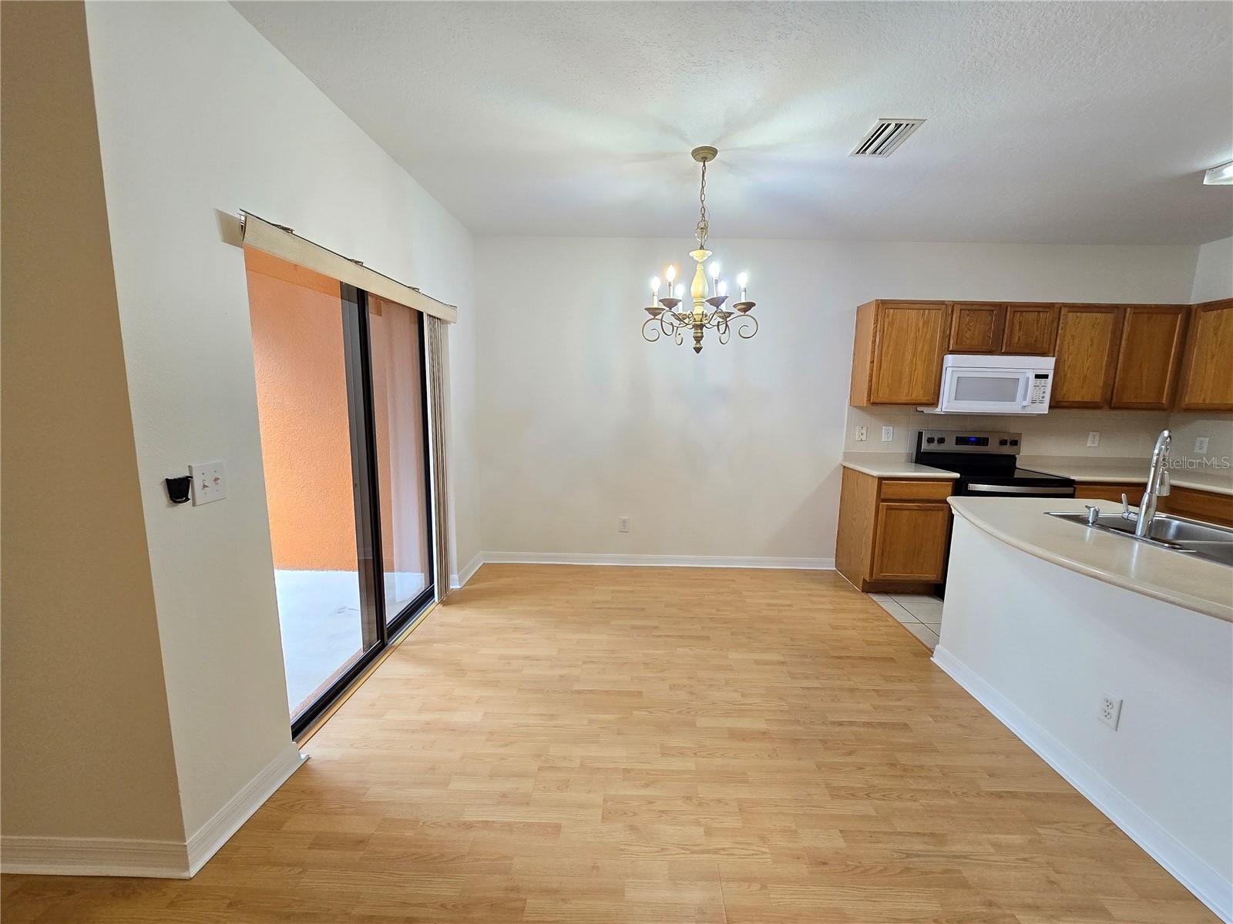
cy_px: 462
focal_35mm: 13
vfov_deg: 89.9
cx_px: 616
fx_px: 463
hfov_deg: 106.2
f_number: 2.2
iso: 200
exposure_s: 1/60
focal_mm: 2.2
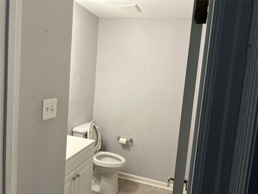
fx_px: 194
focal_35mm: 26
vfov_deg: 53.1
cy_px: 97
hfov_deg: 67.3
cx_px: 129
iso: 64
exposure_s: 1/60
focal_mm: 5.7
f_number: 1.5
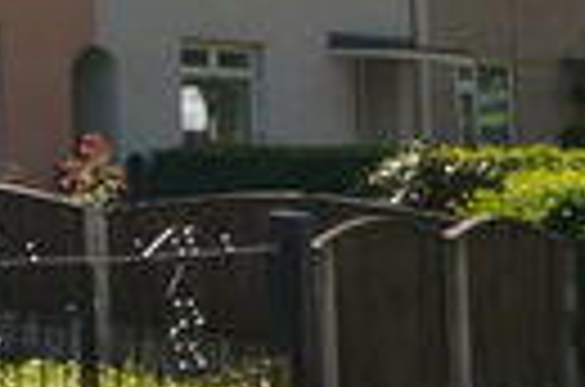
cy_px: -7
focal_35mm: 81
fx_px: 1313
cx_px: -747
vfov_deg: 16.4
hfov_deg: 15.8
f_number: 8
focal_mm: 10
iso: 100
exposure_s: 1/200
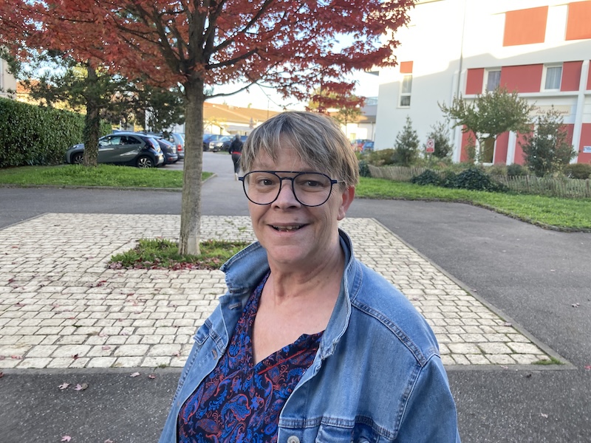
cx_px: 296
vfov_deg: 49.7
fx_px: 478
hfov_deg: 63.4
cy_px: 222
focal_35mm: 28
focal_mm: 3.99
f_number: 1.8
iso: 32
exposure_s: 1/121
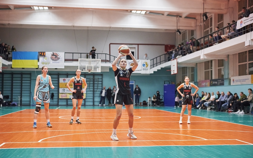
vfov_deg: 25.3
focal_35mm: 51
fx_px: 352
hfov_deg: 39.6
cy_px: 82
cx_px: 126
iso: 2500
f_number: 2
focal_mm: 50
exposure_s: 1/1250
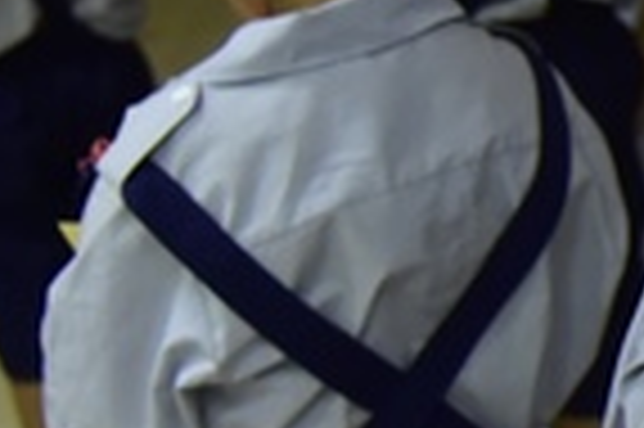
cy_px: 428
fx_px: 3091
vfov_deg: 7.9
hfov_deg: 10.5
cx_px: 1441
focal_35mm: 173
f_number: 4
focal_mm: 38
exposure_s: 1/40
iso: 1600
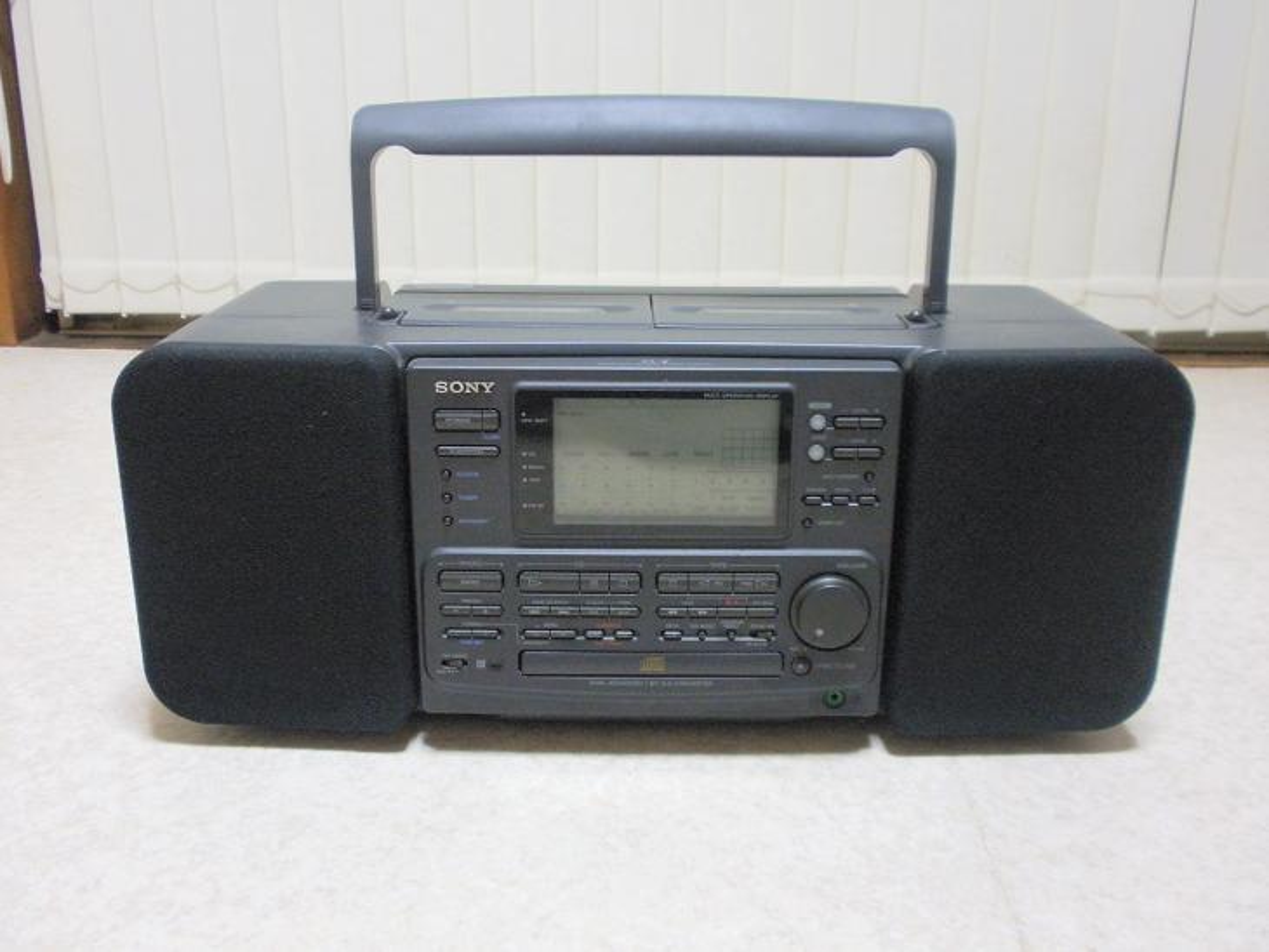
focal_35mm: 37
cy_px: 476
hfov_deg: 50.1
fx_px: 1357
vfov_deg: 38.7
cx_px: 634
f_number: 3.5
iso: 200
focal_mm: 6.6
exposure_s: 1/10
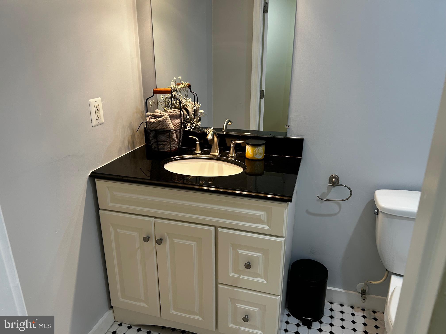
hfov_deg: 67.3
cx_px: 223
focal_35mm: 26
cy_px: 167
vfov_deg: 53.1
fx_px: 335
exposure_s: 1/60
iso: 80
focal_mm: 5.7
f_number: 1.5
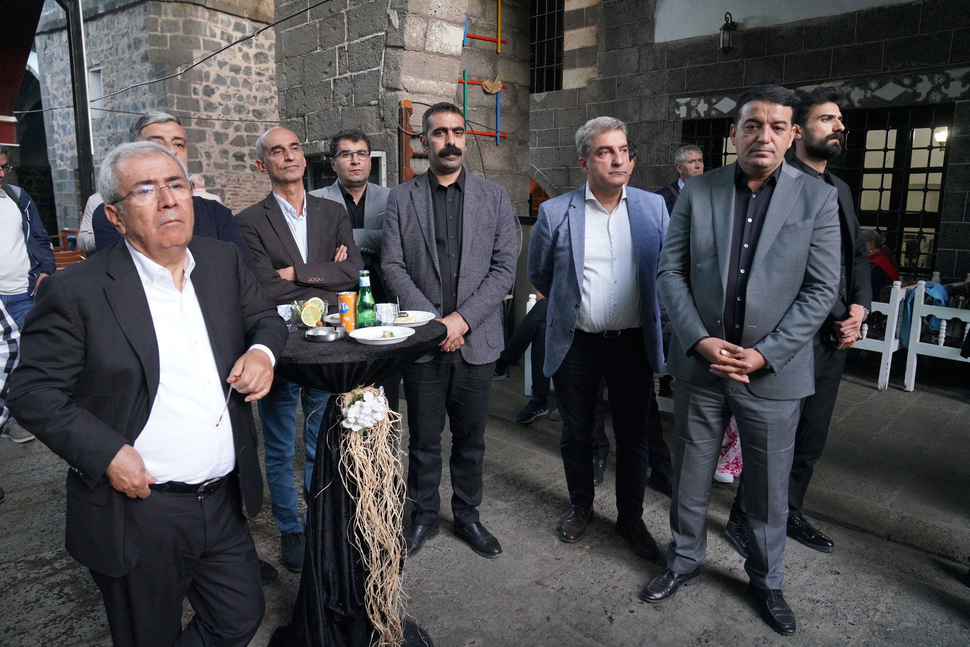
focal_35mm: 24
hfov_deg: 73.7
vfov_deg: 53.2
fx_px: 647
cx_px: 485
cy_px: 324
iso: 8000
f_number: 4
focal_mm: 24
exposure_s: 1/160
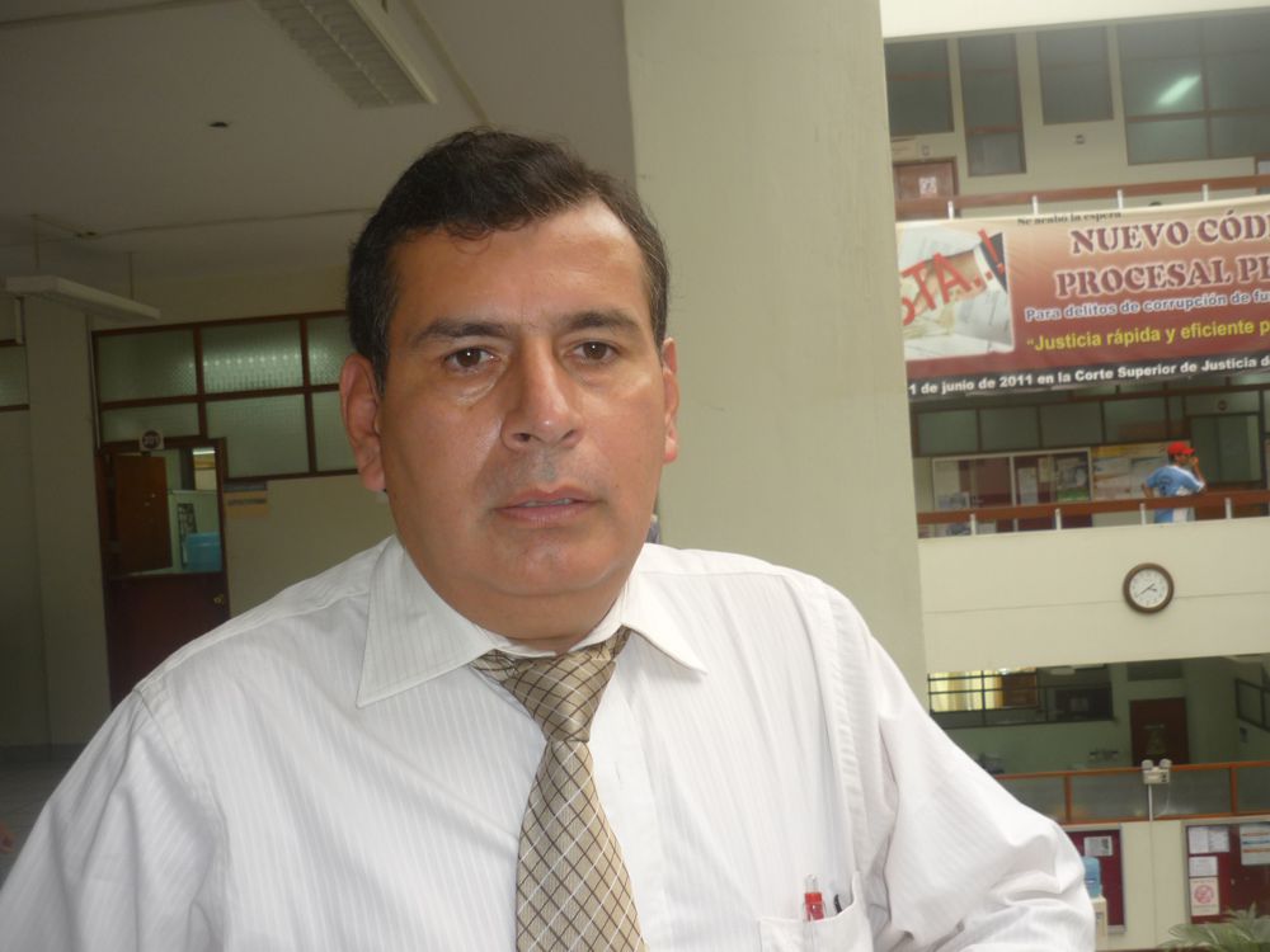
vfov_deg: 42.9
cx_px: 635
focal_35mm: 33
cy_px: 476
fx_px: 1211
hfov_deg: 55.4
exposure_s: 1/40
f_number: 2.8
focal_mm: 5.5
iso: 100
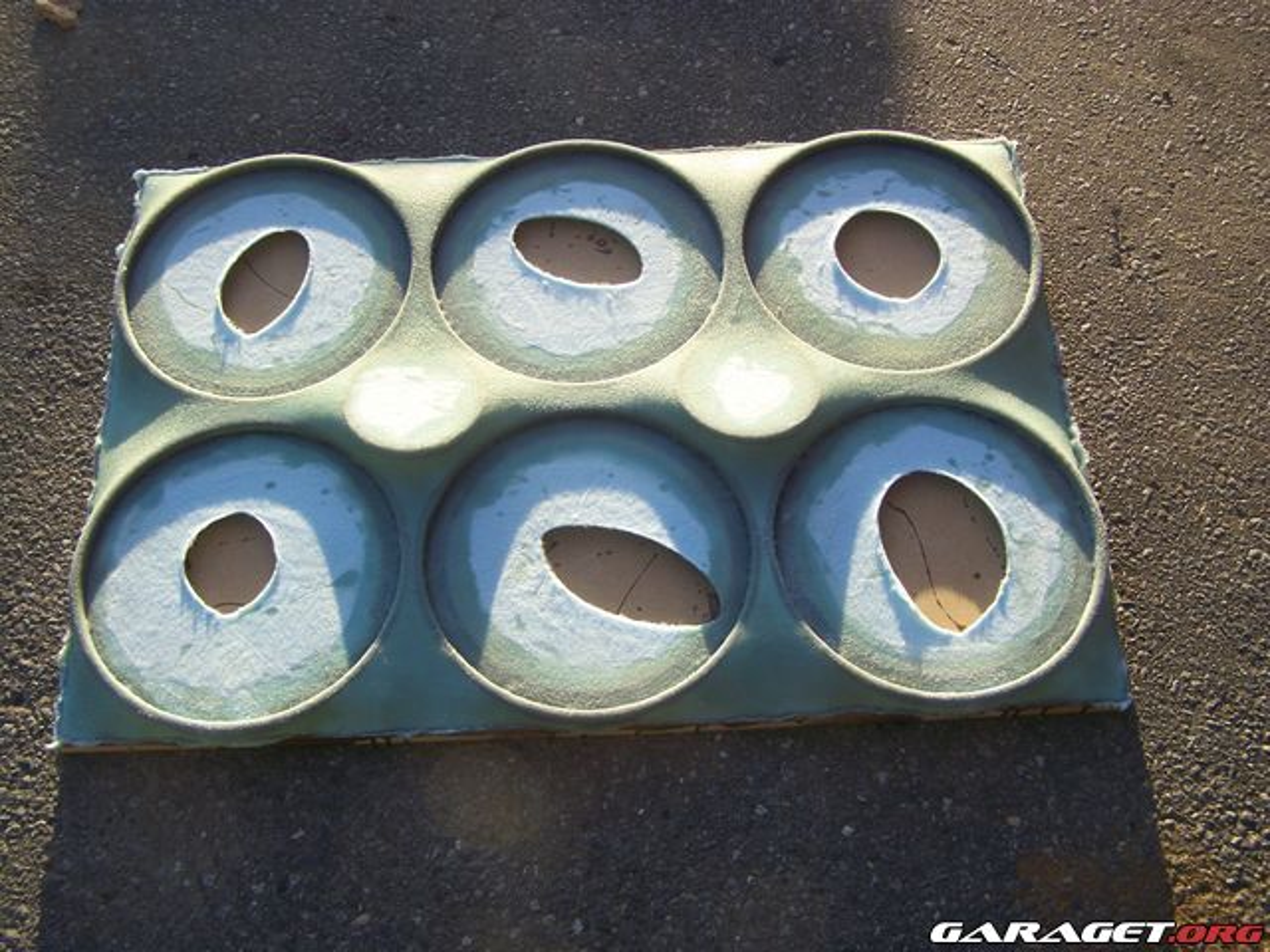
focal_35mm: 38
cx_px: 635
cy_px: 476
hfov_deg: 49.0
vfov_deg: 37.7
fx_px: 1394
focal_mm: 6.3
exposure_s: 1/200
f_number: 2.8
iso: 64
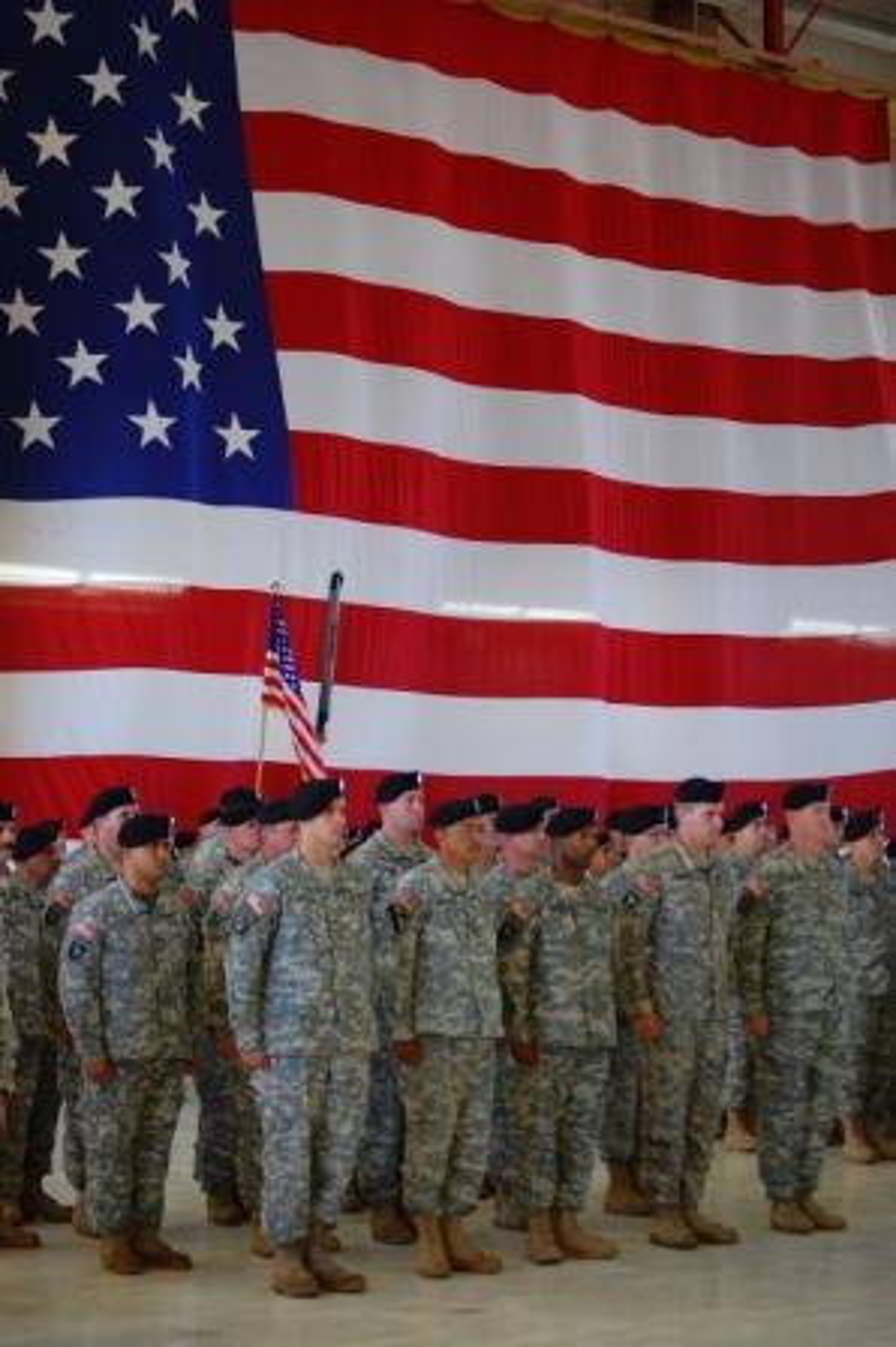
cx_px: 448
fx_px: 3365
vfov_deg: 22.6
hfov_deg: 15.2
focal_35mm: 90
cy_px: 674
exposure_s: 1/160
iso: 400
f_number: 4.2
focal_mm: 60
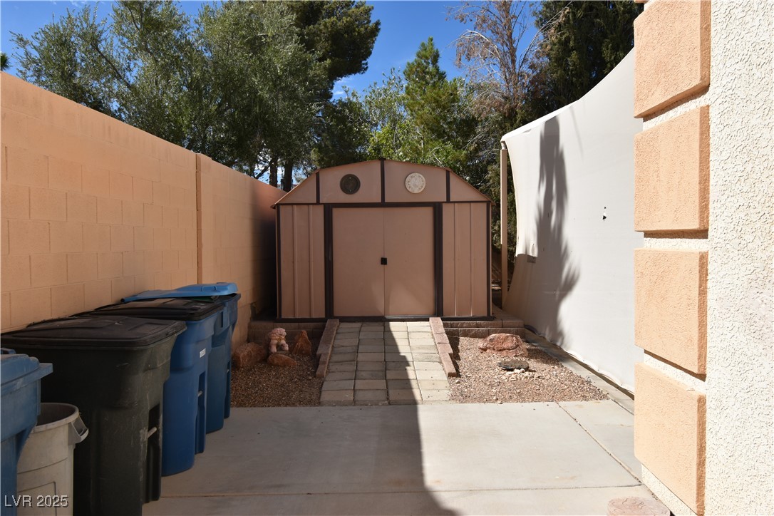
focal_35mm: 30
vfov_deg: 43.6
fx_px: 645
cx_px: 387
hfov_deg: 61.9
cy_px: 258
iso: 200
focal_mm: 20
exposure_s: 1/400
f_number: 10
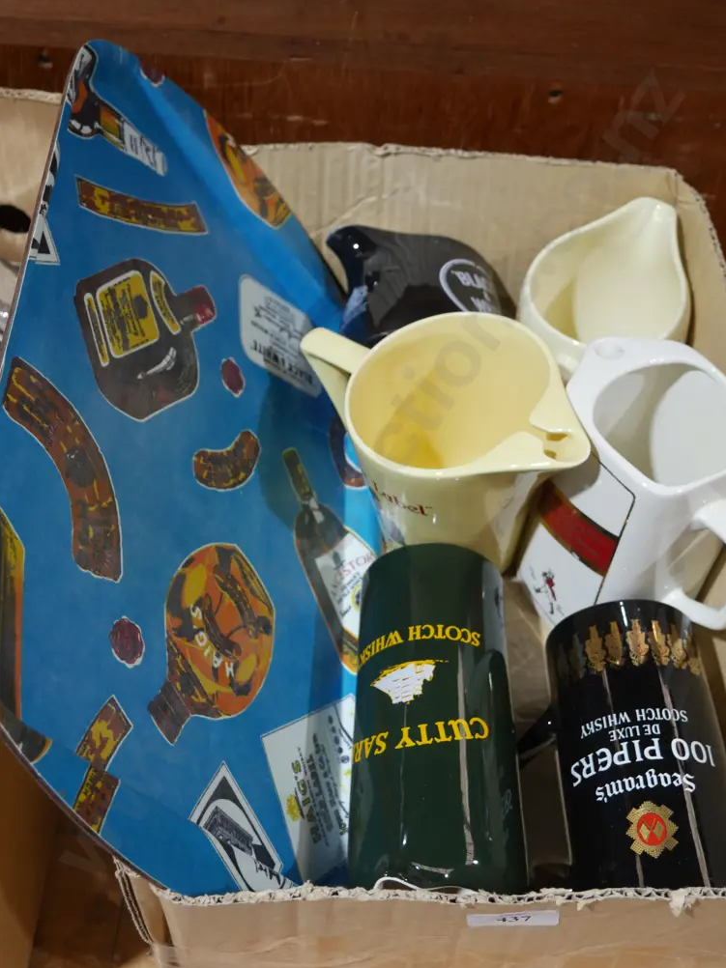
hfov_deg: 32.2
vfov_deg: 42.1
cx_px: 371
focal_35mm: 45
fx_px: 1259
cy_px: 478
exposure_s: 1/60
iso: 500
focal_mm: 22
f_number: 4.7
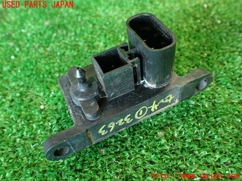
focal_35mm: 32
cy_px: 90
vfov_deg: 44.2
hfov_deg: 56.8
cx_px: 121
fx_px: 224
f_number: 2.4
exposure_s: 1/30
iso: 320
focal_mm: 5.79
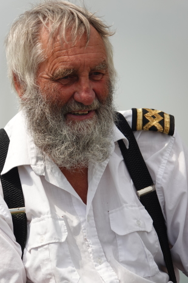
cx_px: 94
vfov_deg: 4.7
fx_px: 3407
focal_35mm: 435
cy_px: 142
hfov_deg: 3.2
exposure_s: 1/1000
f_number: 4
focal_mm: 159.66
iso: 100
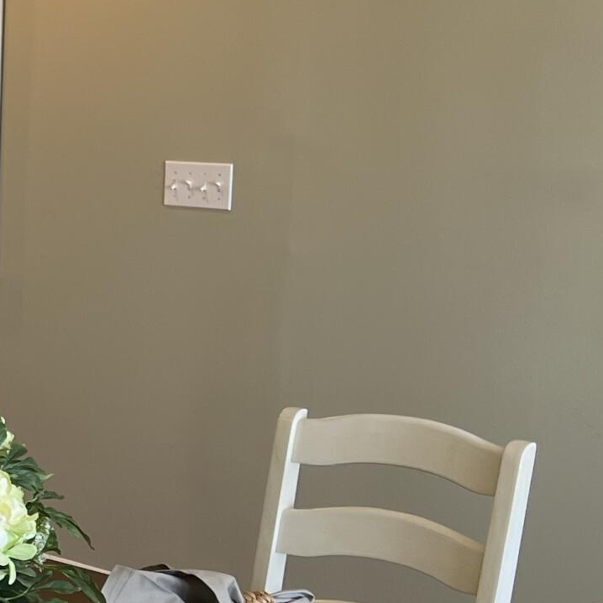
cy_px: 473
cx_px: -399
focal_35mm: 96
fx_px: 1892
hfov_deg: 16.0
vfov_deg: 18.0
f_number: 1.5
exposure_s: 1/111
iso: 80
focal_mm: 5.7
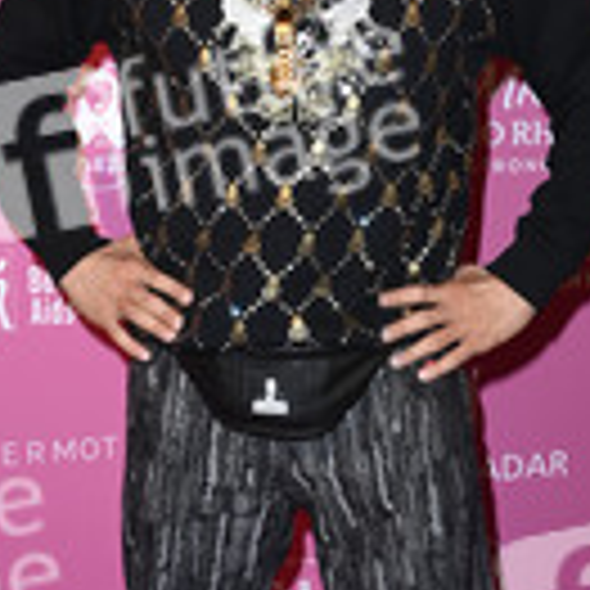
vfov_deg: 18.7
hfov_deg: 18.7
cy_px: 360
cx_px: 320
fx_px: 1793
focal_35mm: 93
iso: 500
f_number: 5.6
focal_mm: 36
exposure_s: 1/250
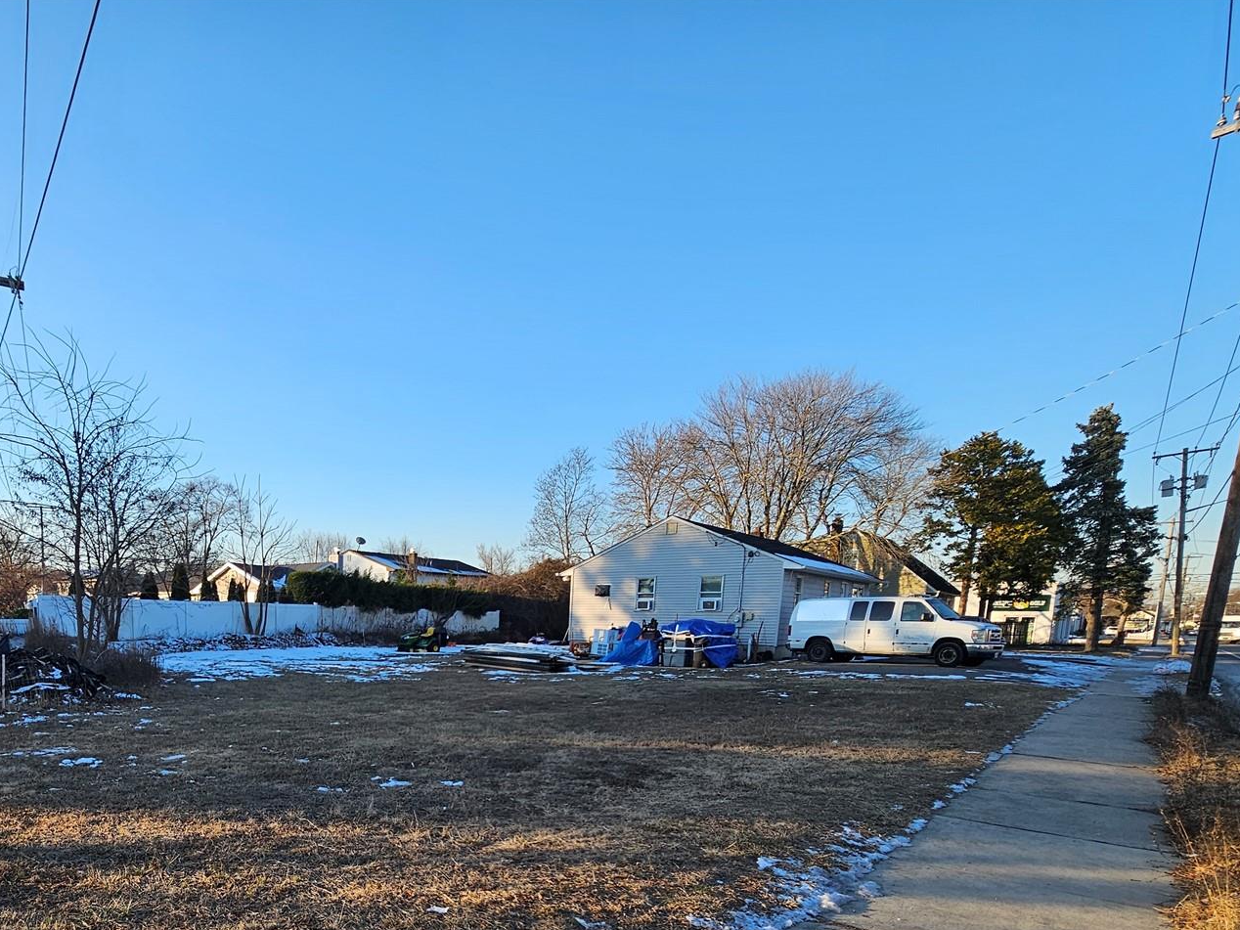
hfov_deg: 75.4
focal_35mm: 21
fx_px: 752
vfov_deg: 58.5
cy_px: 746
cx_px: 371
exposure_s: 1/705
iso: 50
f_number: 2.2
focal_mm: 2.2
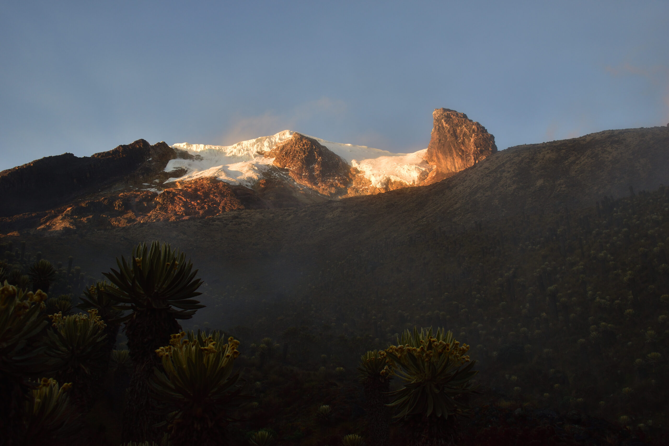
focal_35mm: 42
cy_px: 223
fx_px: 780
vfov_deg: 31.9
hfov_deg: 46.4
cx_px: 334
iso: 100
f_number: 5.6
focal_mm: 28
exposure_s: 1/80
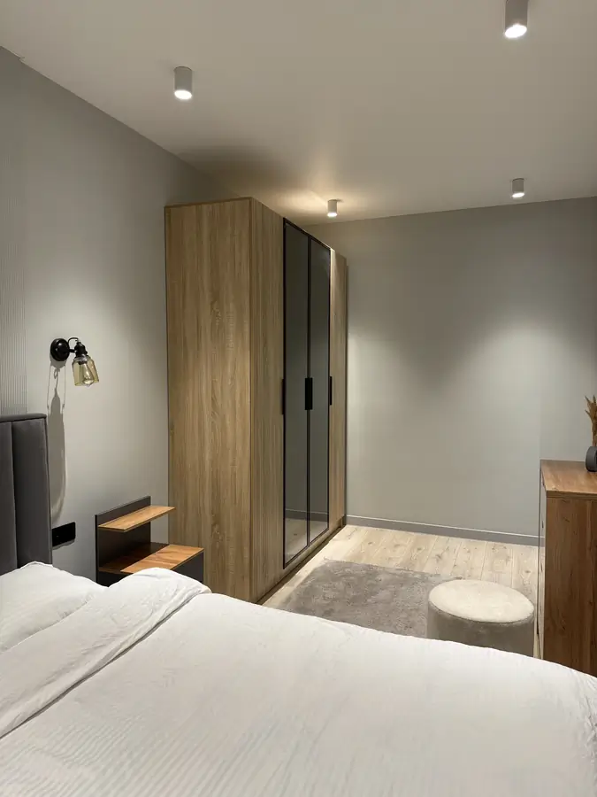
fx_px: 552
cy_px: 398
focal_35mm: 24
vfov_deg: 71.6
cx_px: 298
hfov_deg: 56.8
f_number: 1.78
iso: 125
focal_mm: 6.76
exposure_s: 1/50
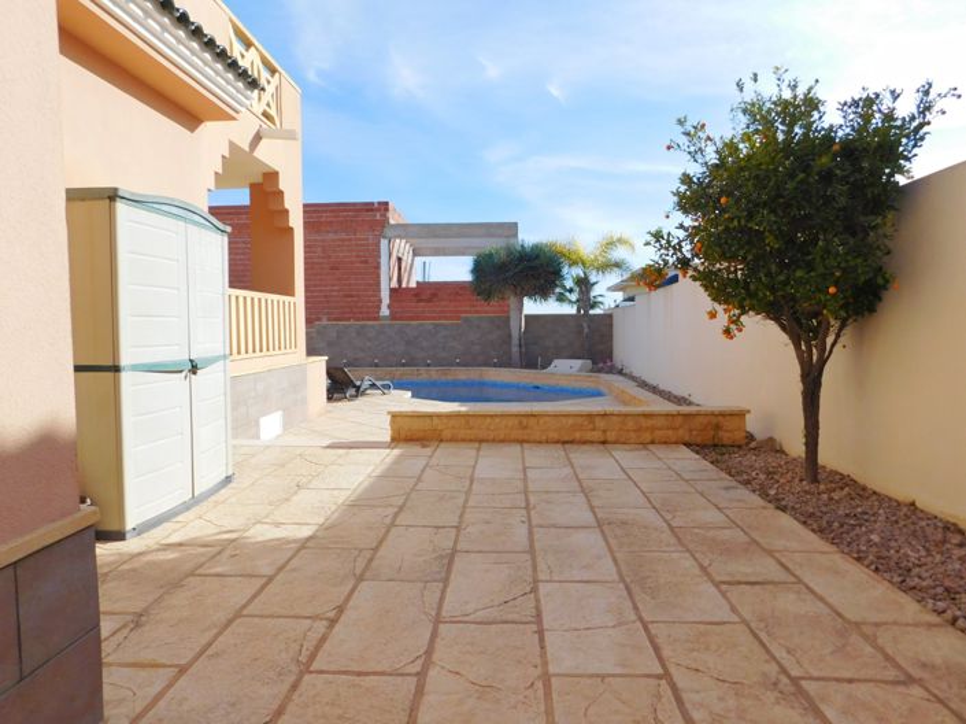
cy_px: 362
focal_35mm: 23
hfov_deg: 74.0
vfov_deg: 58.8
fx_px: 642
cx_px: 483
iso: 125
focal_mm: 4
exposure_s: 1/400
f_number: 6
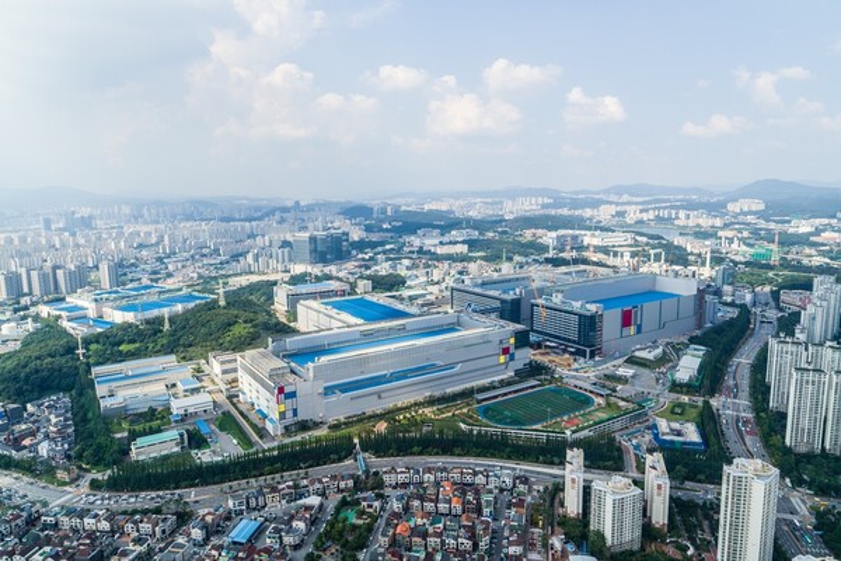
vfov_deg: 53.1
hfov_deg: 73.7
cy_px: 280
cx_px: 420
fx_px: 561
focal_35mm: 24
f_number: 9
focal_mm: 16
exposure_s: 1/160
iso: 100
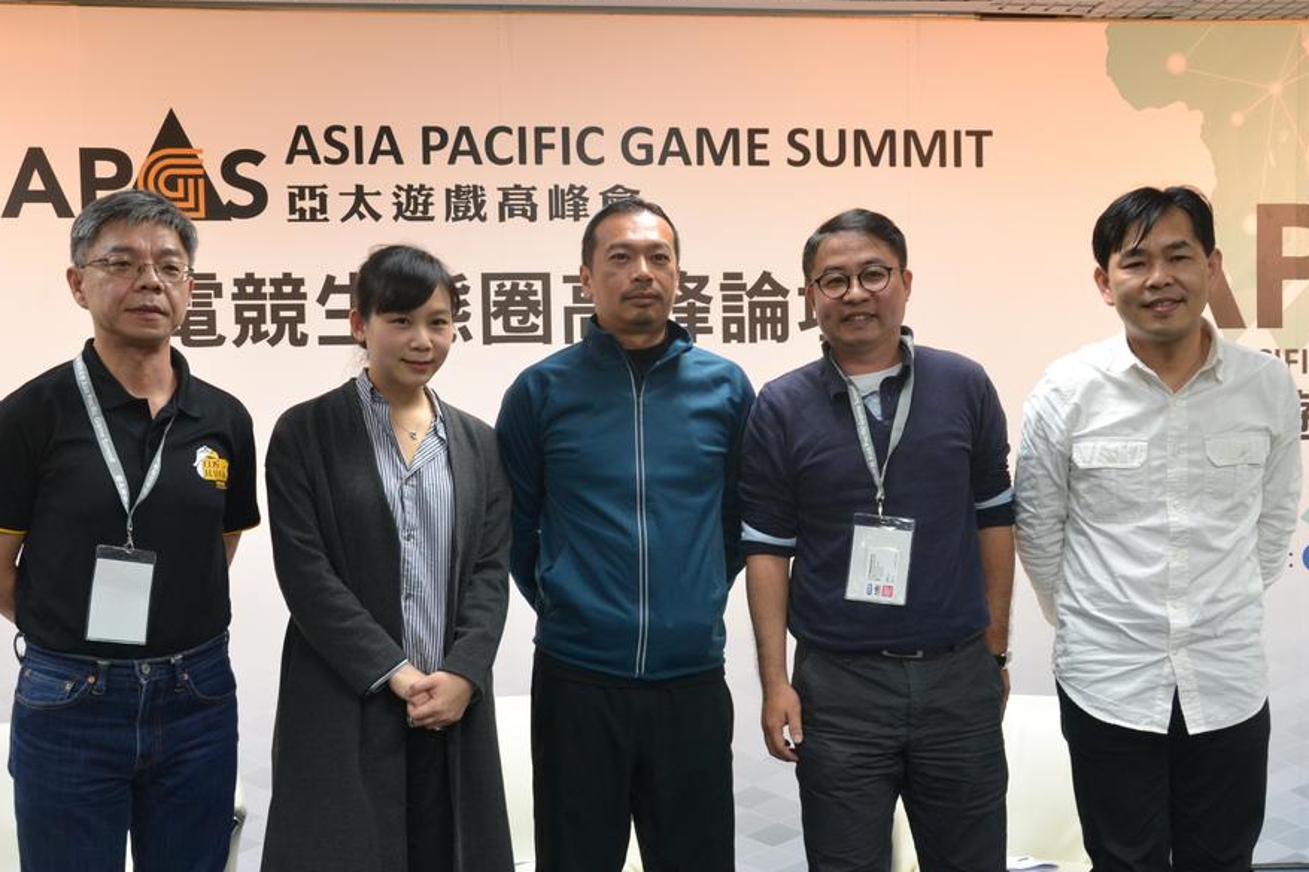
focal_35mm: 48
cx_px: 622
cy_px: 514
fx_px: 1745
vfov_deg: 28.0
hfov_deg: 41.1
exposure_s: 1/30
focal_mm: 26
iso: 900
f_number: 7.1
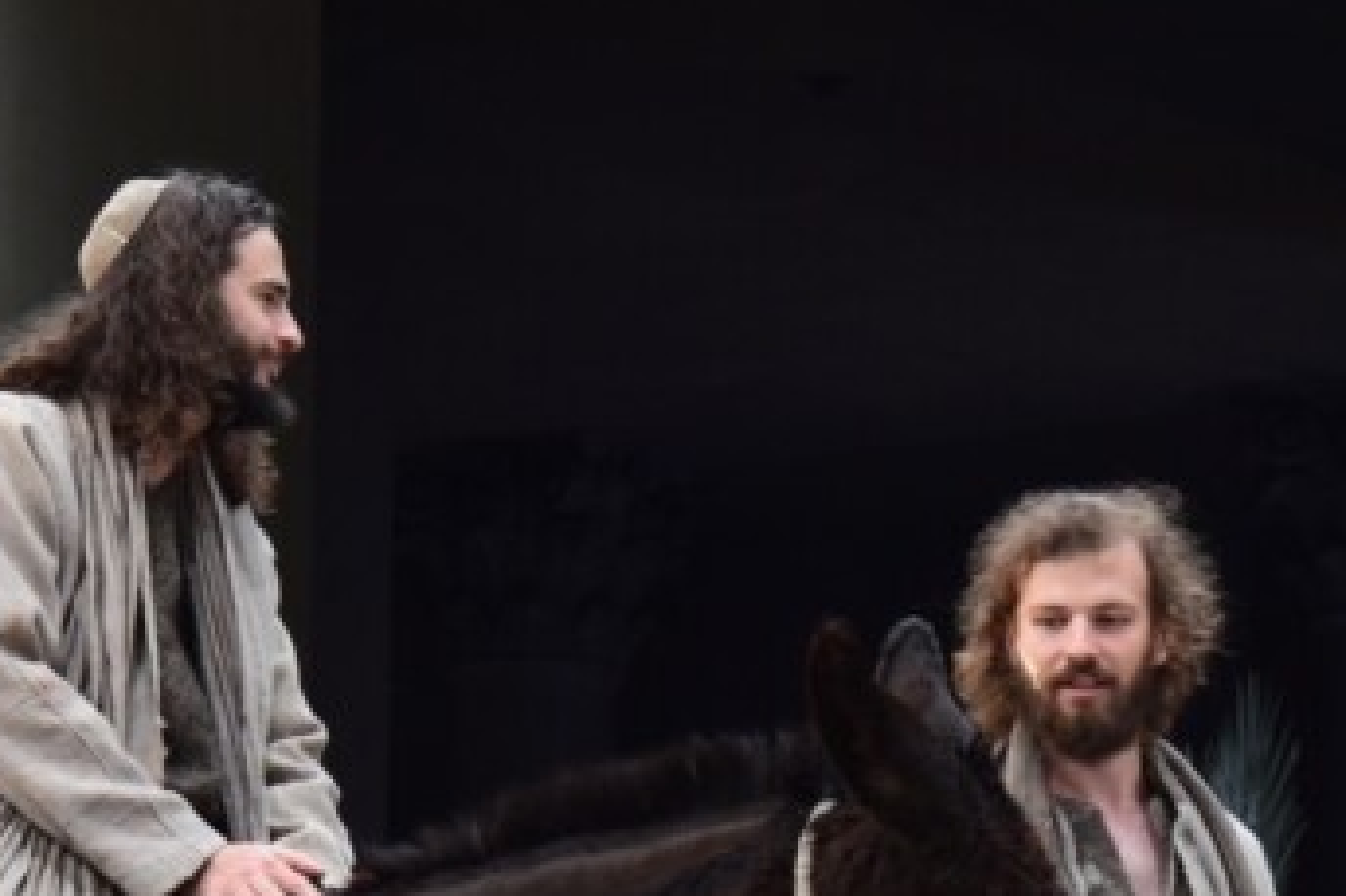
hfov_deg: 9.3
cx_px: 759
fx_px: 8259
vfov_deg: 6.2
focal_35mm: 221
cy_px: 978
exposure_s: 1/125
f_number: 9
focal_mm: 66
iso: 1400
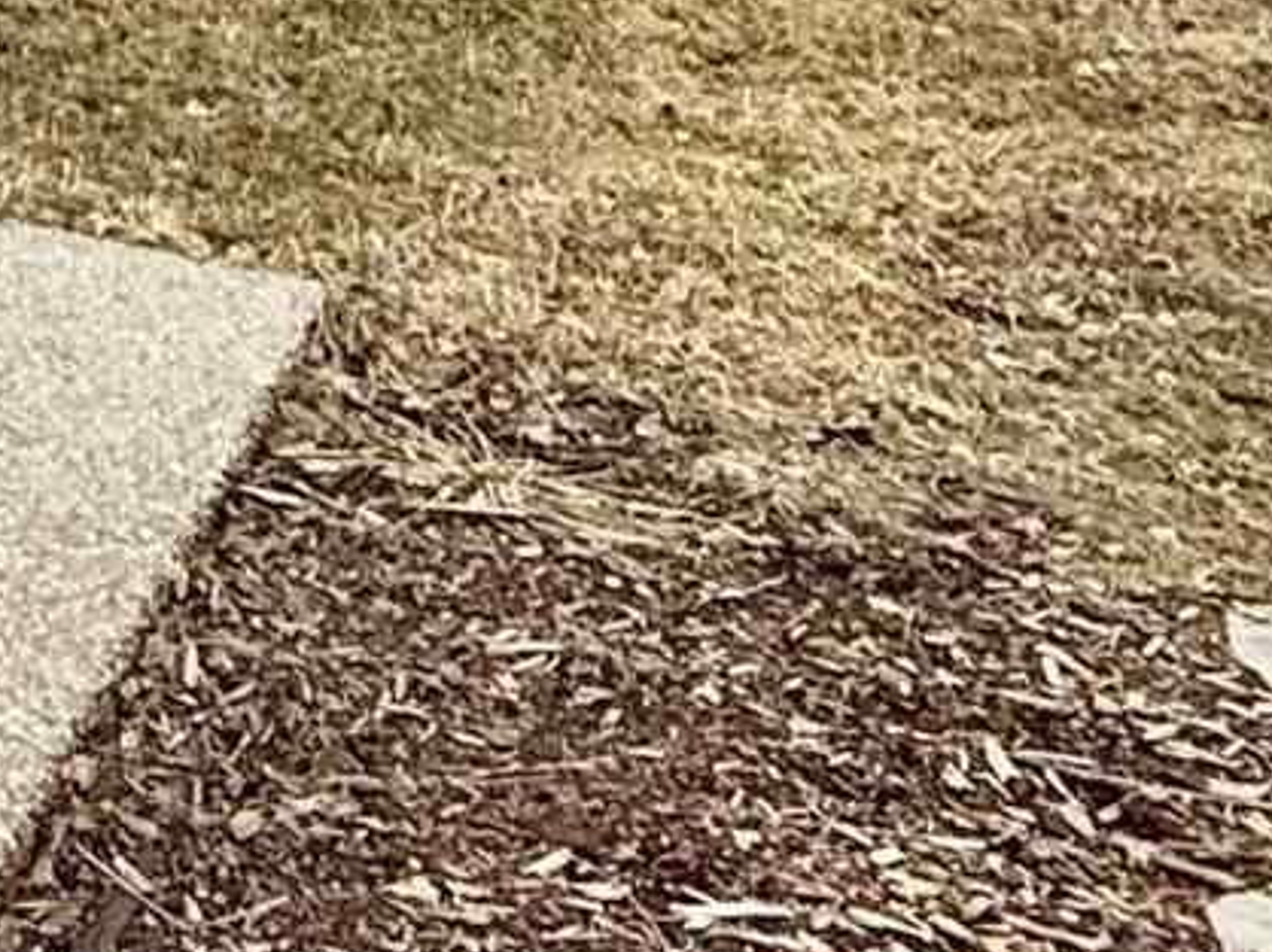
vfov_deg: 12.6
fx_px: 3783
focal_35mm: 103
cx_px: -995
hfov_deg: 16.2
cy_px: -949
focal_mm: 2.22
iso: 50
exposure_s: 1/1901
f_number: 2.2
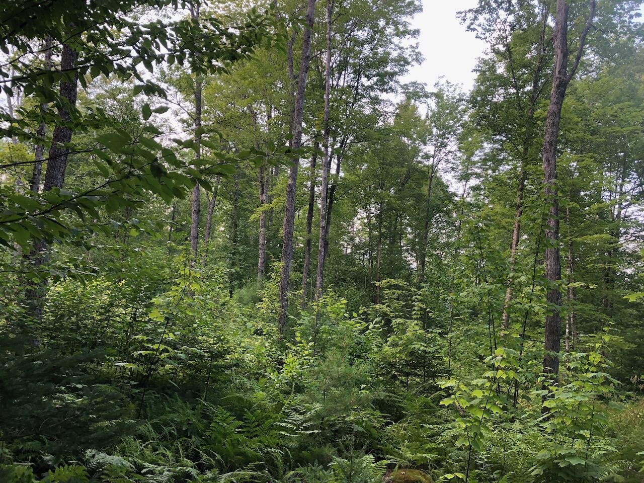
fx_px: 521
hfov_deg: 63.4
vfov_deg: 49.7
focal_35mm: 28
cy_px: 242
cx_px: 322
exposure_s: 1/120
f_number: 1.8
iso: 40
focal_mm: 3.99
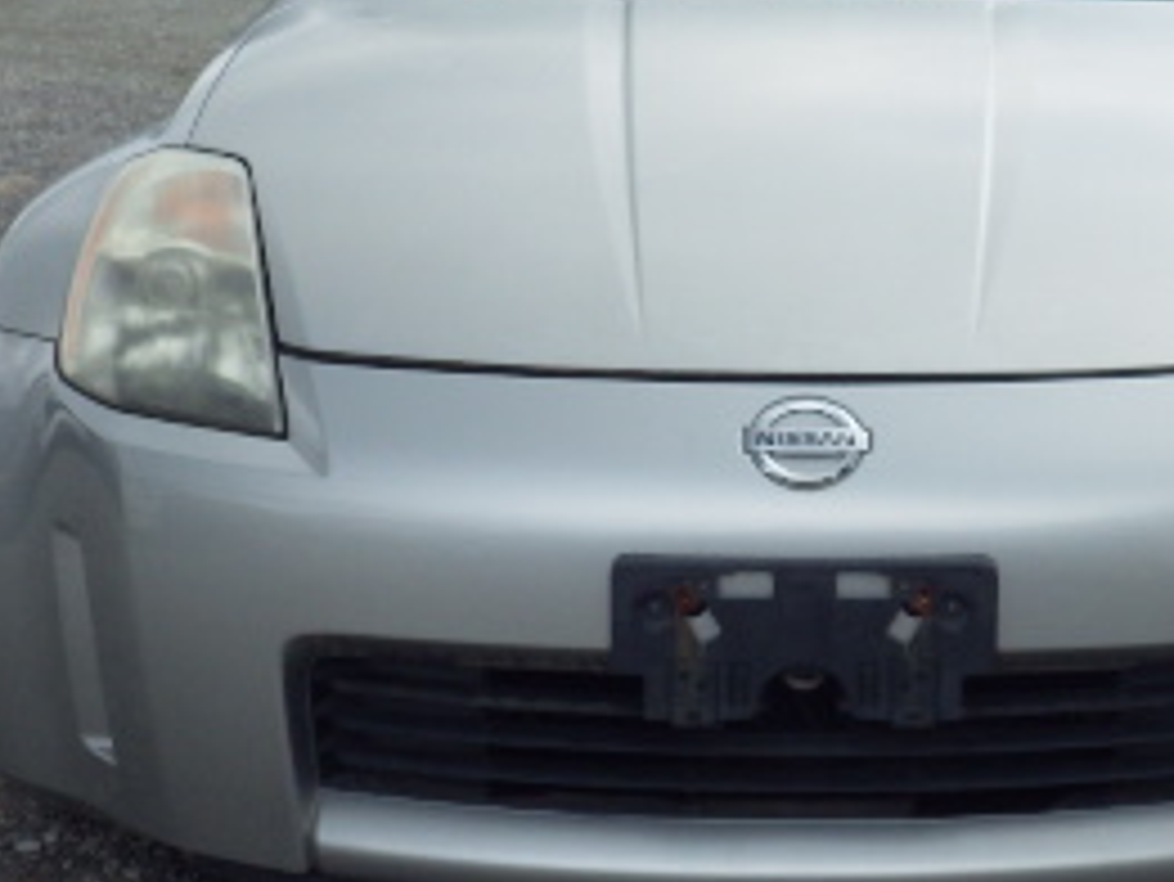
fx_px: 2579
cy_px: 261
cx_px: 895
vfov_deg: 19.3
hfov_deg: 25.3
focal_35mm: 76
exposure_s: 1/1500
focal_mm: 5.5
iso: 250
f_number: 3.1
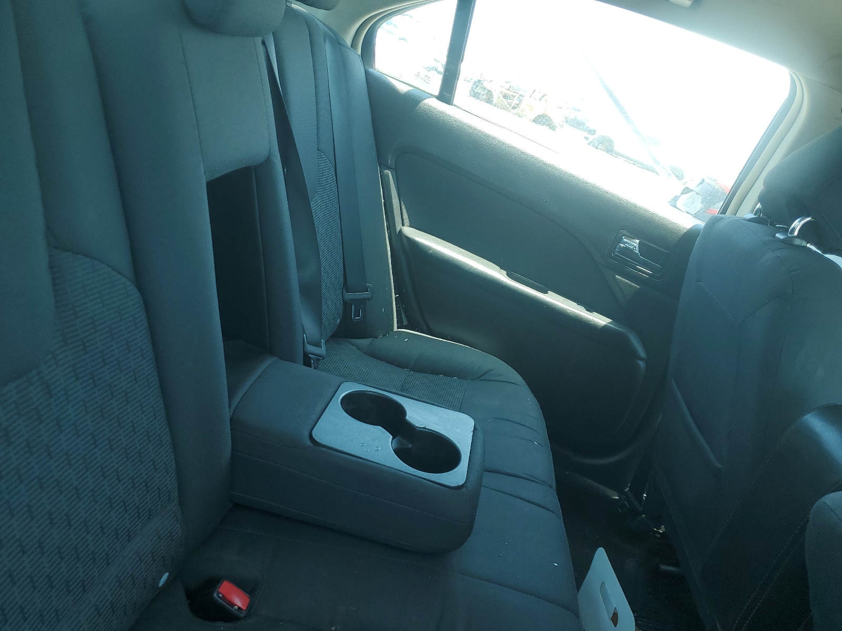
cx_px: 421
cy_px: 316
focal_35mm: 26
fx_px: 632
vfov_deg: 53.1
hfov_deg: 67.3
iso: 50
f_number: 1.5
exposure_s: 1/147
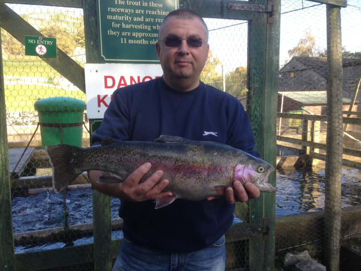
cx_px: 180
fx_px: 344
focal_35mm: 33
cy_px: 136
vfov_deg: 42.9
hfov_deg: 55.4
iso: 50
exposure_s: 1/218
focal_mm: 4.12
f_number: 2.4
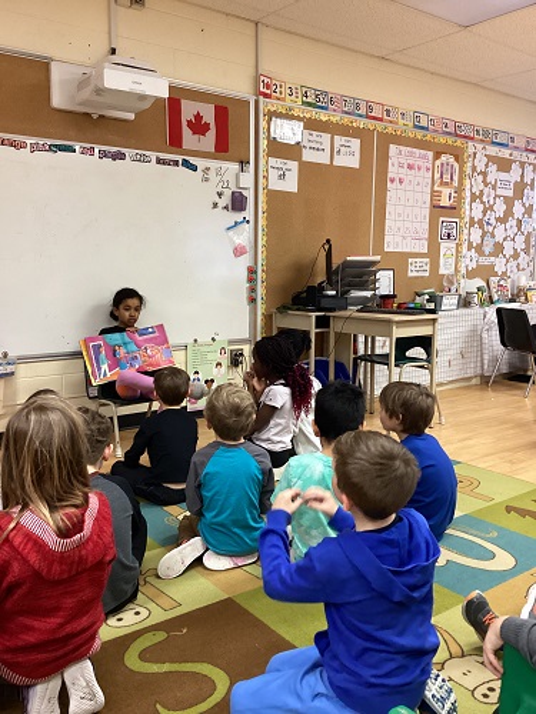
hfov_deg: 45.4
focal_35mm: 31
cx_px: 268
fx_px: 640
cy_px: 357
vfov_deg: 58.4
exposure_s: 1/40
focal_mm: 3.3
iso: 320
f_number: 2.4
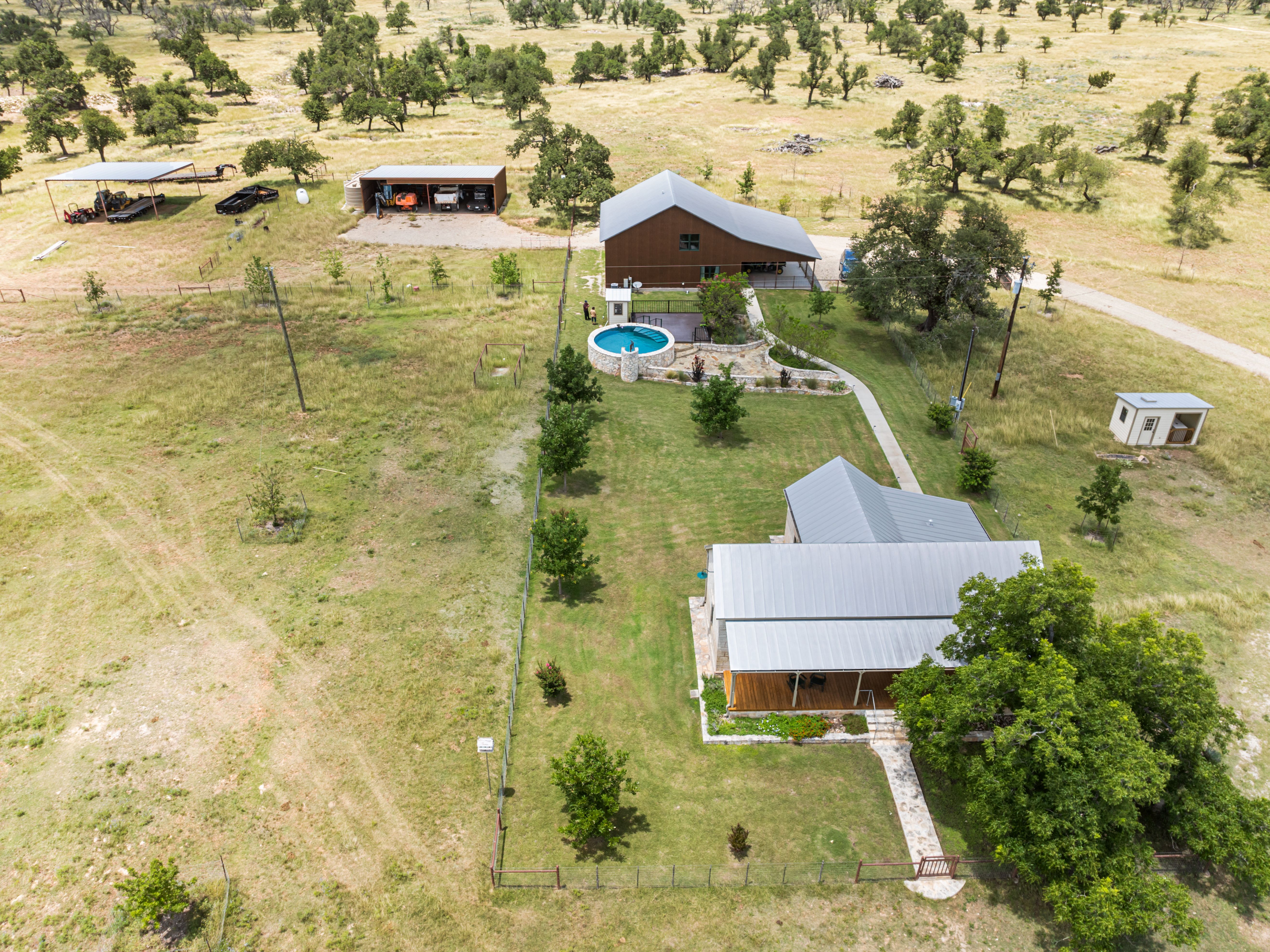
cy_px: 476
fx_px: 880
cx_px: 635
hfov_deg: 71.6
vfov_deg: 56.8
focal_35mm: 24
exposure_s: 1/1250
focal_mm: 12.29
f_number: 2.8
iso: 100
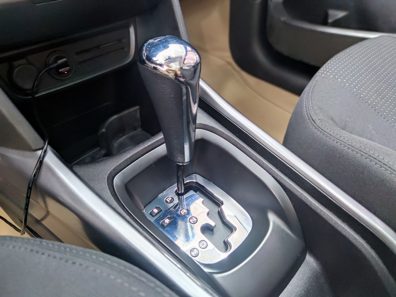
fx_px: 275
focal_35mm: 24
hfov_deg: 71.6
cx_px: 198
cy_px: 148
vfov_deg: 56.8
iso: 1525
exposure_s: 1/50
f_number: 1.69
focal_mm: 6.72
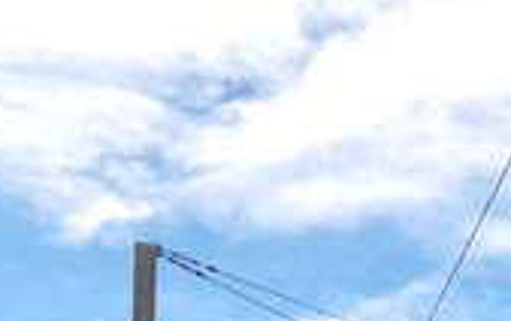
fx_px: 1743
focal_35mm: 125
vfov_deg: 9.2
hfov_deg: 15.6
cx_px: 729
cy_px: 827
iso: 40
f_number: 1.7
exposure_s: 1/1276
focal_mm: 3.92
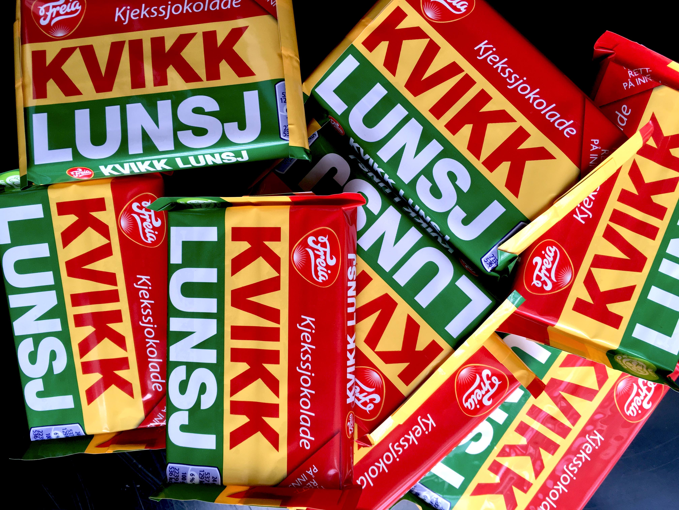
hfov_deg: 61.7
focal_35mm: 29
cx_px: 340
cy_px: 255
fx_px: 569
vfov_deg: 48.2
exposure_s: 1/100
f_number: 2.2
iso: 40
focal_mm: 4.15
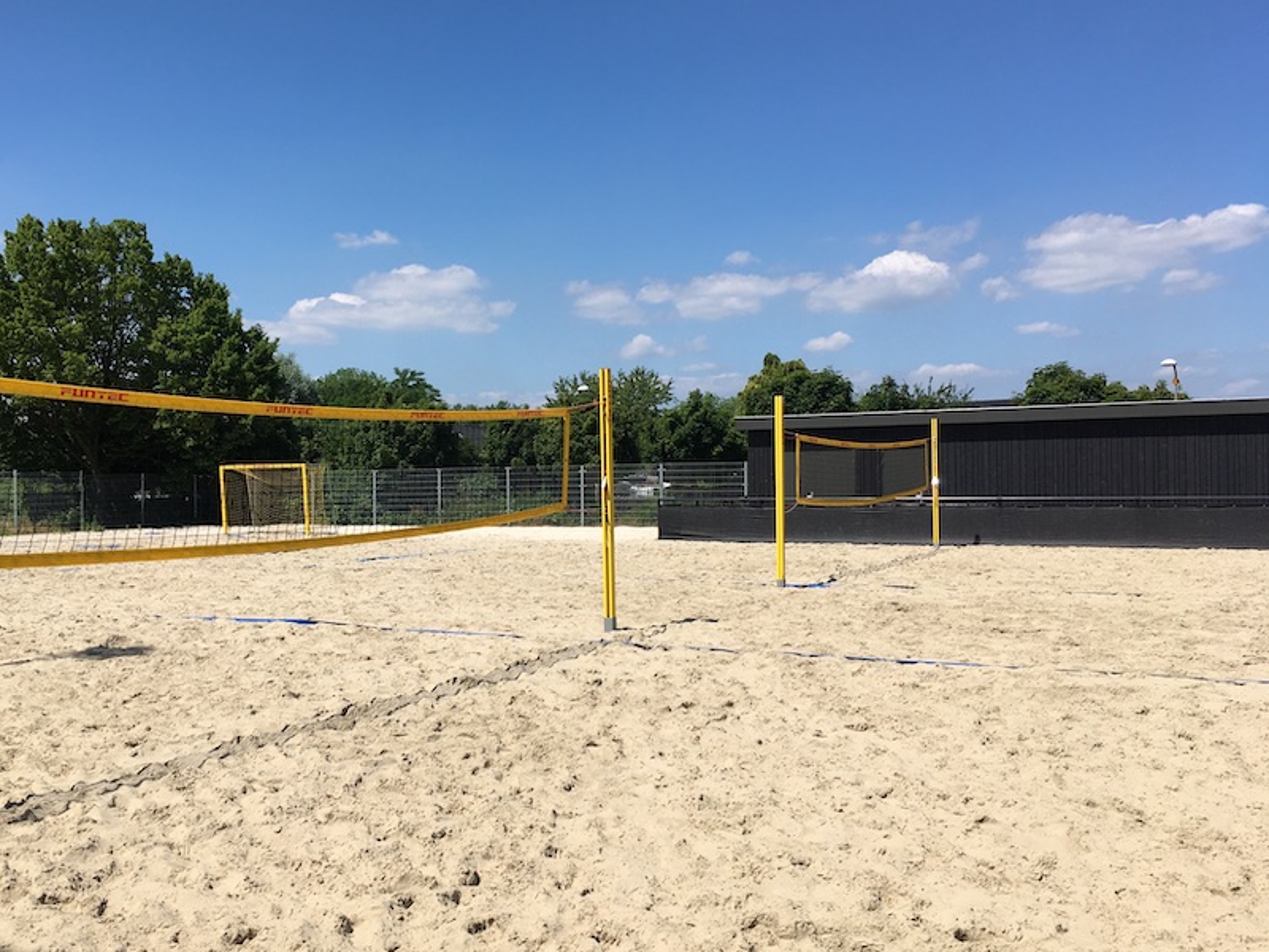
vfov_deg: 48.2
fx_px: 1063
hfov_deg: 61.7
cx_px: 634
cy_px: 476
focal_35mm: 29
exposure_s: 1/2079
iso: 25
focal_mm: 4.15
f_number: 2.2
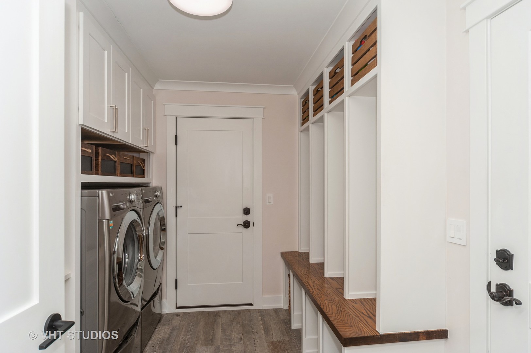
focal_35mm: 20
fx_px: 295
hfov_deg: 84.0
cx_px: 266
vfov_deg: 61.8
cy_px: 176
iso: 200
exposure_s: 1/100
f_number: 8
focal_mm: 20
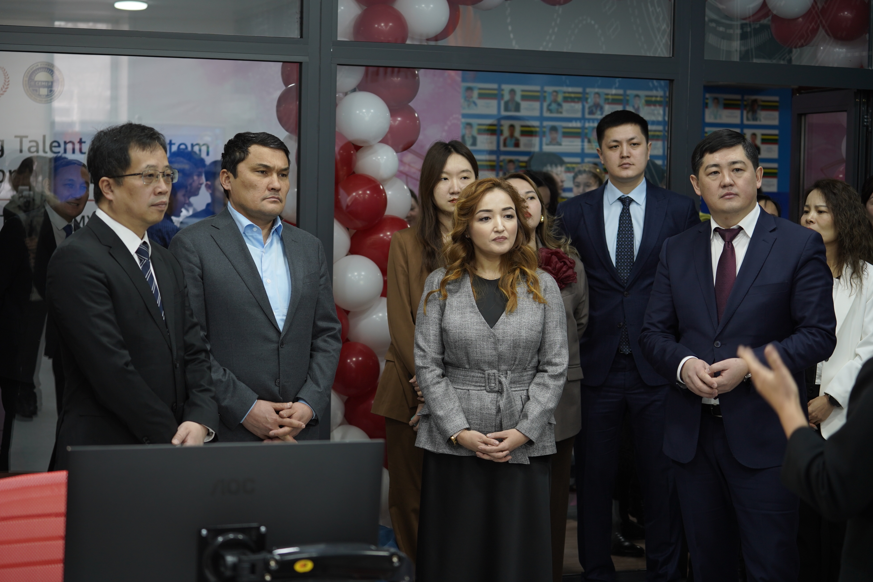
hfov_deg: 28.8
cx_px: 436
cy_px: 291
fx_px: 1697
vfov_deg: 19.5
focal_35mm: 70
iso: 500
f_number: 4
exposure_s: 1/80
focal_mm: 70
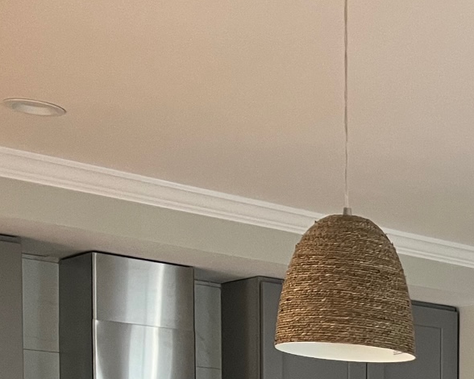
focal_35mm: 87
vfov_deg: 16.0
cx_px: 747
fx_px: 1220
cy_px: 583
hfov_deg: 18.9
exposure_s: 1/60
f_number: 1.6
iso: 250
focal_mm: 5.1
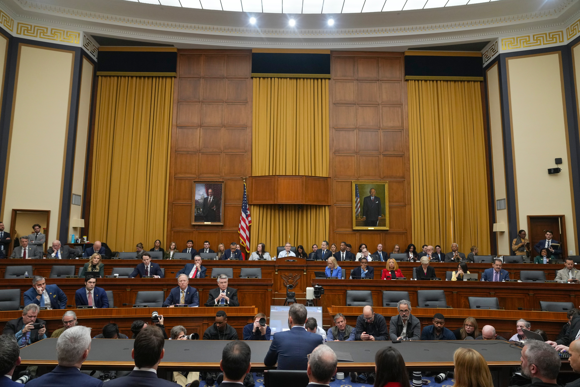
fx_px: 387
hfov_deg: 73.7
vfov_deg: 53.1
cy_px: 194
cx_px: 290
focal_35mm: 24
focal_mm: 24
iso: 2500
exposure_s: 1/500
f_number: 4
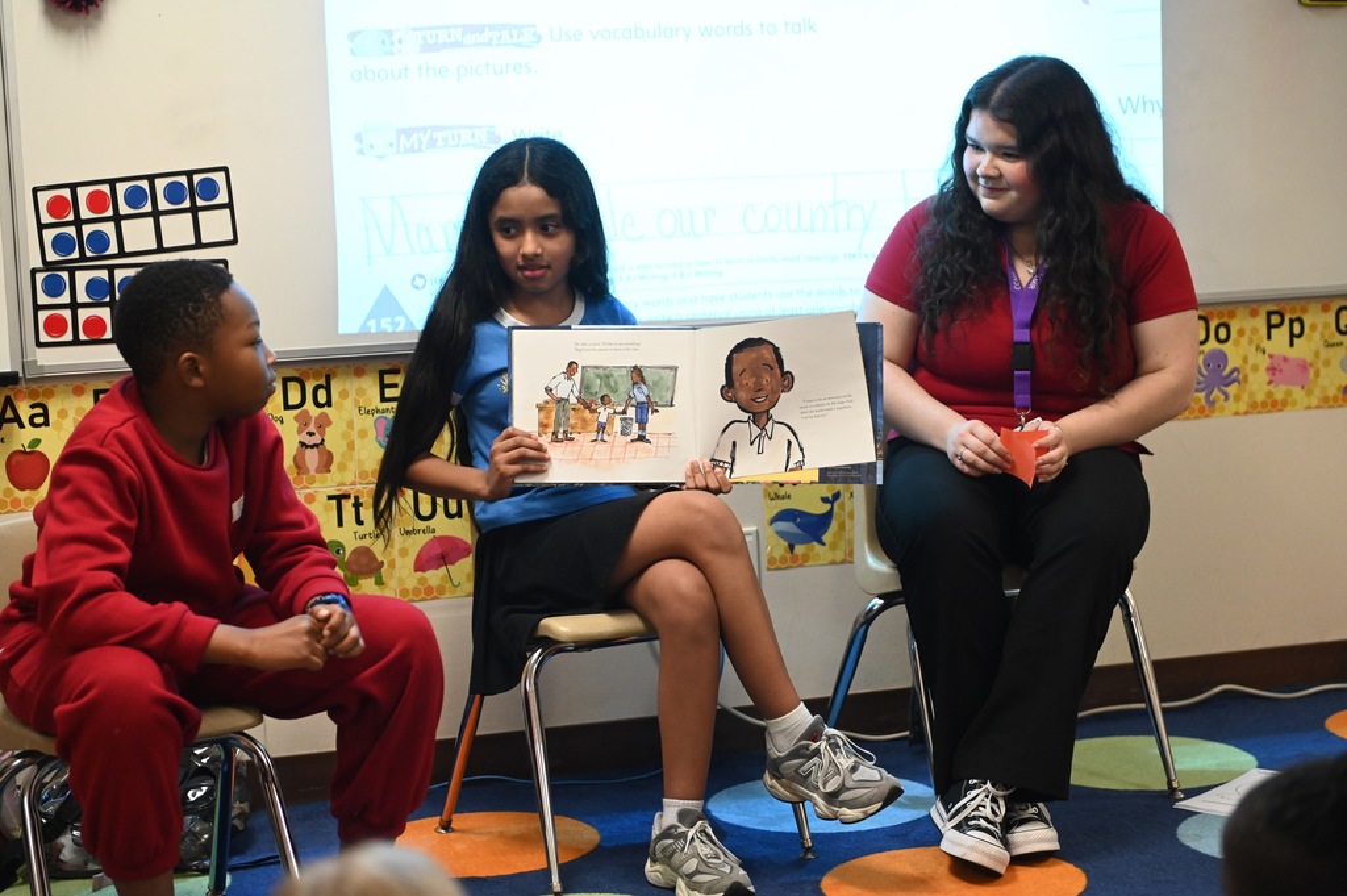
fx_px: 2617
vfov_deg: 19.4
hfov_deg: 28.9
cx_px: 674
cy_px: 448
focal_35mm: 70
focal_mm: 70
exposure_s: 1/250
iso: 3200
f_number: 2.8
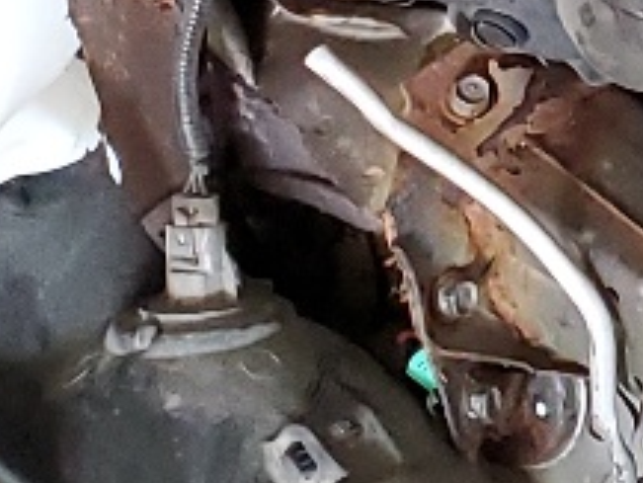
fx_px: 3568
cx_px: 1615
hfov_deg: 9.1
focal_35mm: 192
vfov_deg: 7.5
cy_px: -436
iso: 304
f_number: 1.5
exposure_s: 1/30
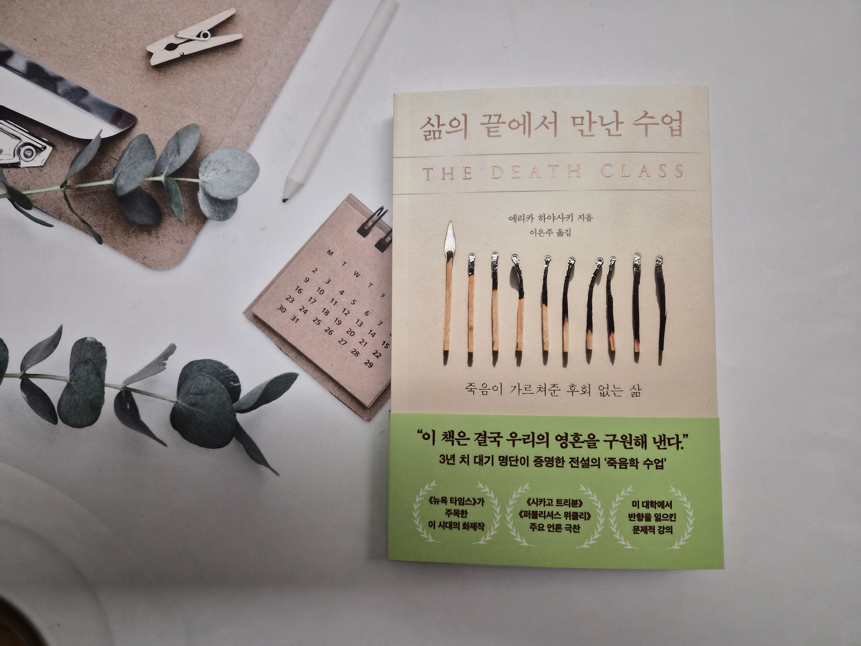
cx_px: 430
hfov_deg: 73.9
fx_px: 572
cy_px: 323
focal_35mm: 23
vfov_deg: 58.9
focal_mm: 5.4
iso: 800
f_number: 1.8
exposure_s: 1/60.2
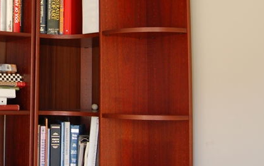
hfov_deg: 32.3
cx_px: 13
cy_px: 40
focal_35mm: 59
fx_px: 425
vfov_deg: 21.8
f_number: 3.5
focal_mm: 18
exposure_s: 1/40
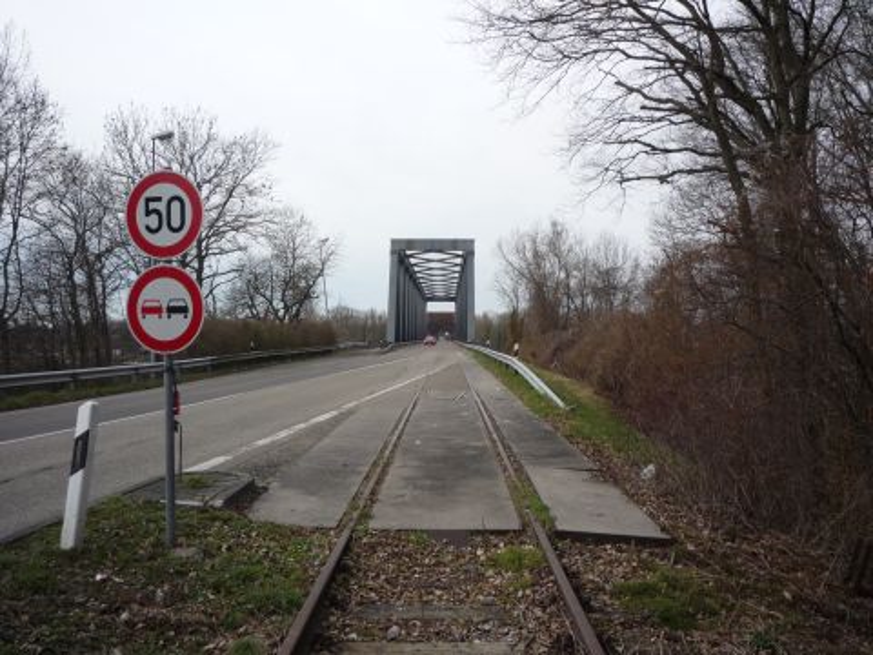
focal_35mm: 32
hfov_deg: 56.8
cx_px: 436
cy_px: 328
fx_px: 807
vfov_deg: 44.2
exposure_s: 1/400
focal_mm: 5.2
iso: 100
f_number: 4.5
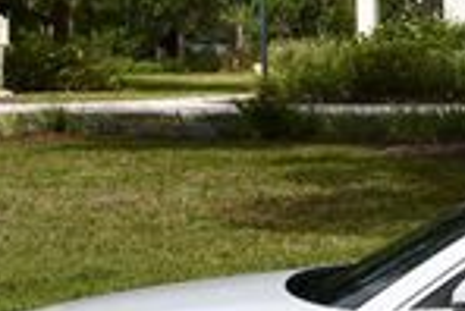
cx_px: 688
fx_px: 2689
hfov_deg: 9.6
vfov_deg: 6.6
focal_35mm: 208
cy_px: 141
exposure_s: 1/400
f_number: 10
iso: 100
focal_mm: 24
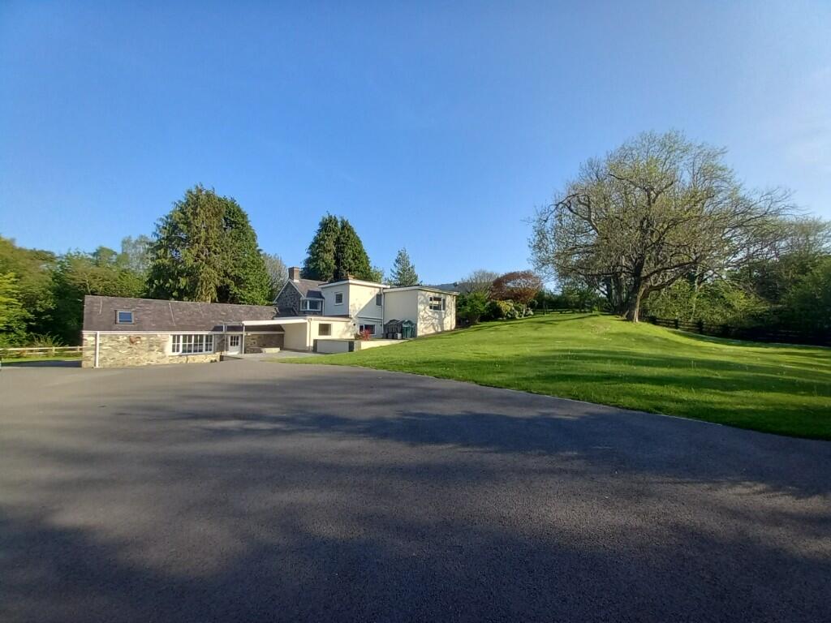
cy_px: 312
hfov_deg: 106.2
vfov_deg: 89.9
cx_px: 416
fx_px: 312
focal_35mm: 13
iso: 40
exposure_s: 1/473
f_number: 2.2
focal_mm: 1.13
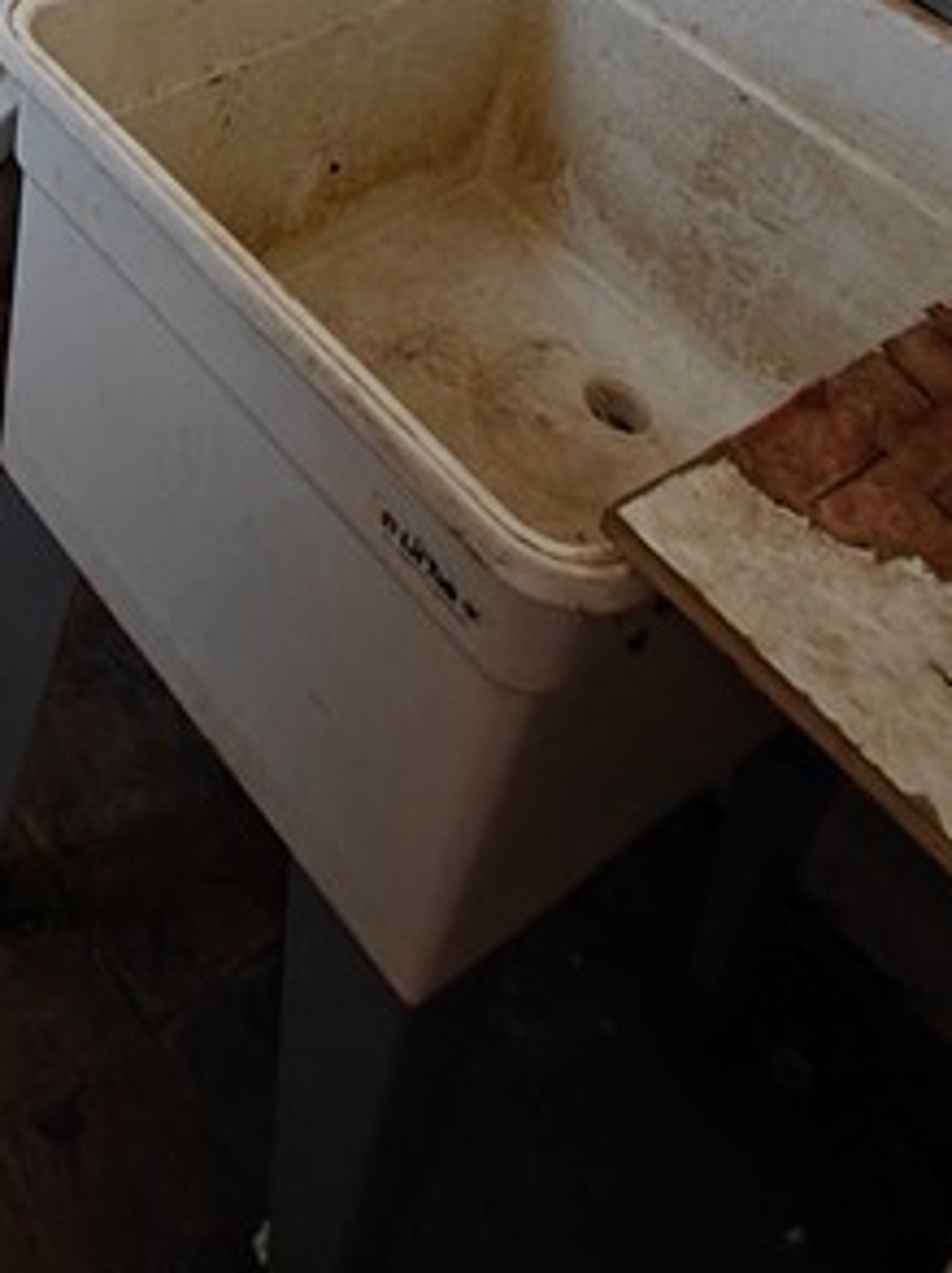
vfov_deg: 29.7
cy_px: -448
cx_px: -178
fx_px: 1801
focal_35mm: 49
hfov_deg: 26.5
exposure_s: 1/33
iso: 640
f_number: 2.2
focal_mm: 2.62
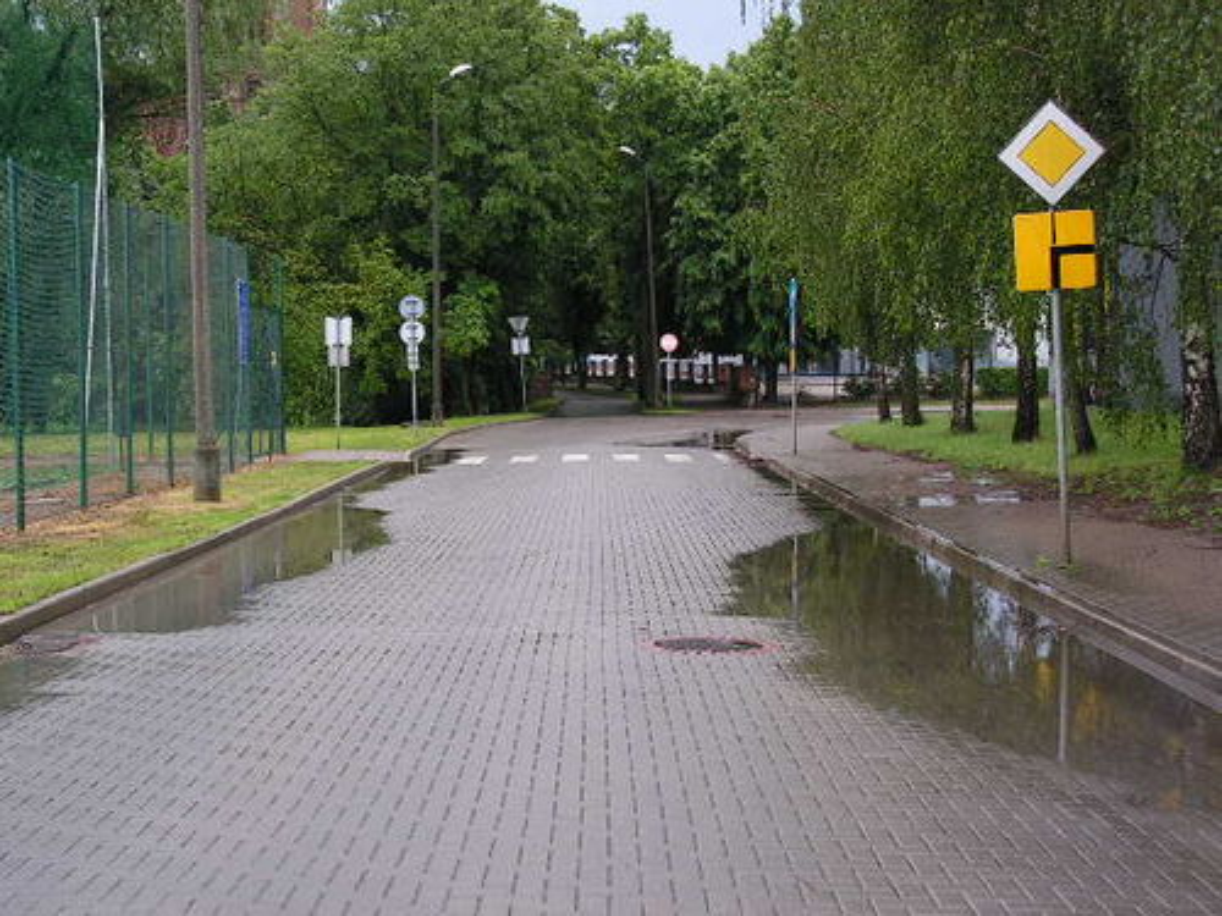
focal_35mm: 57
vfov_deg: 25.7
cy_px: 458
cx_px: 611
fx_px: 2012
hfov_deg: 33.8
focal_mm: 9.6
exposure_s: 1/80
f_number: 3.3
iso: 64
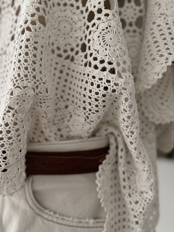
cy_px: 126
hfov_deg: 48.0
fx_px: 194
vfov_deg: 61.6
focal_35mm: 29
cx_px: 71
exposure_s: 1/60
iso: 800
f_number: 1.78
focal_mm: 6.76
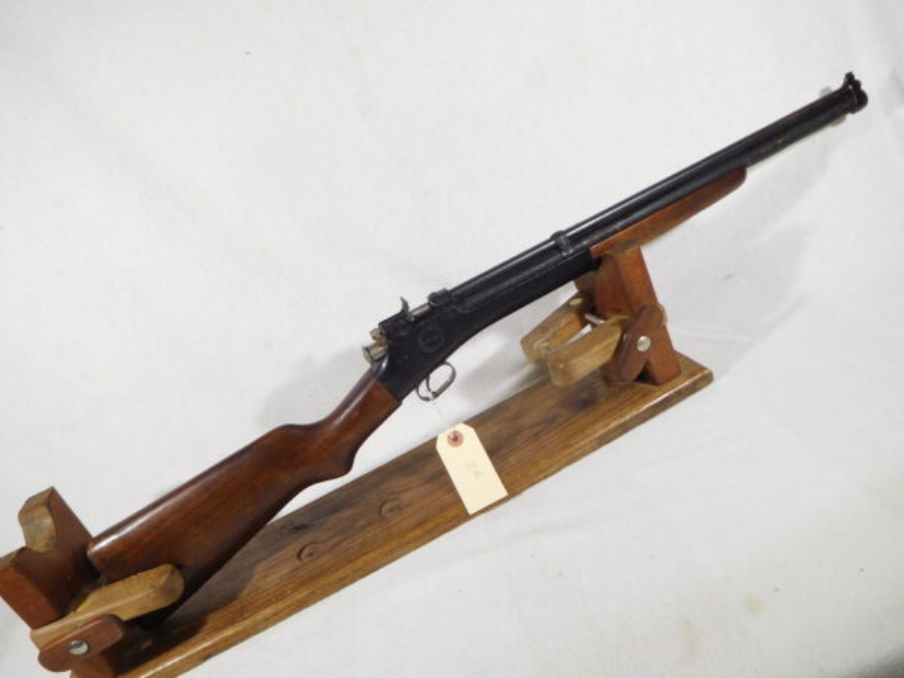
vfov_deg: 54.9
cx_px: 452
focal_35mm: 25
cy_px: 339
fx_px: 653
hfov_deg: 69.4
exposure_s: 1/30
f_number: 3.4
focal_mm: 4.5
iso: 125
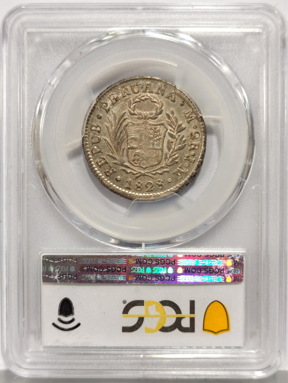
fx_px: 599
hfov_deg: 27.0
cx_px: 144
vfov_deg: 35.5
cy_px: 192
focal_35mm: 54
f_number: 16
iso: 100
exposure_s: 1/100
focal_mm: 5.56
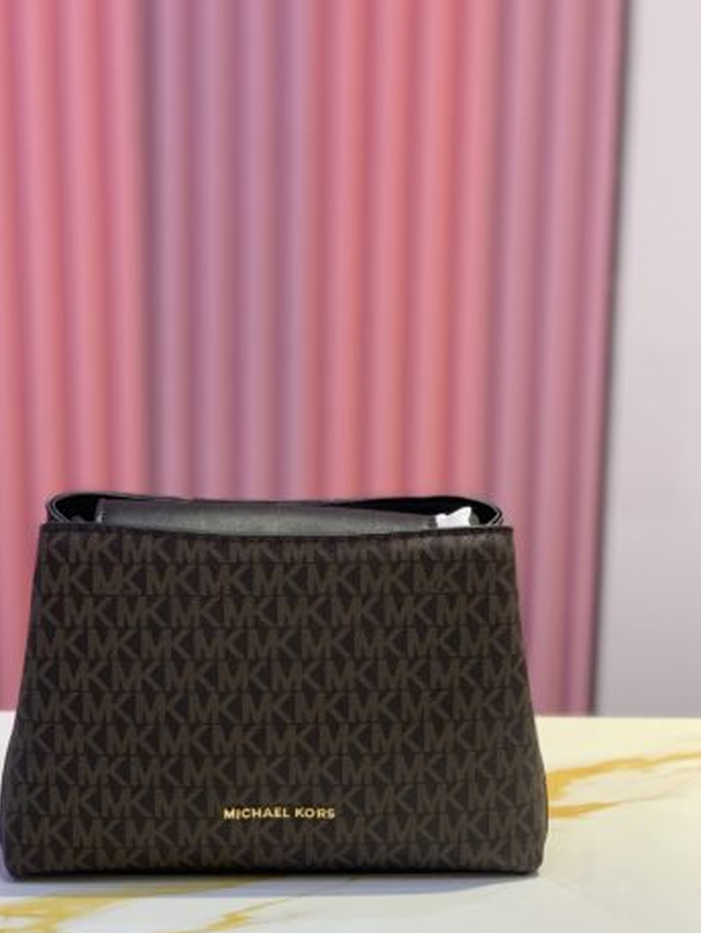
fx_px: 1753
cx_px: 300
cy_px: 537
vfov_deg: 29.8
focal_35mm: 65
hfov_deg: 22.6
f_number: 2.4
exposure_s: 1/100
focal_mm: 6
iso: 100
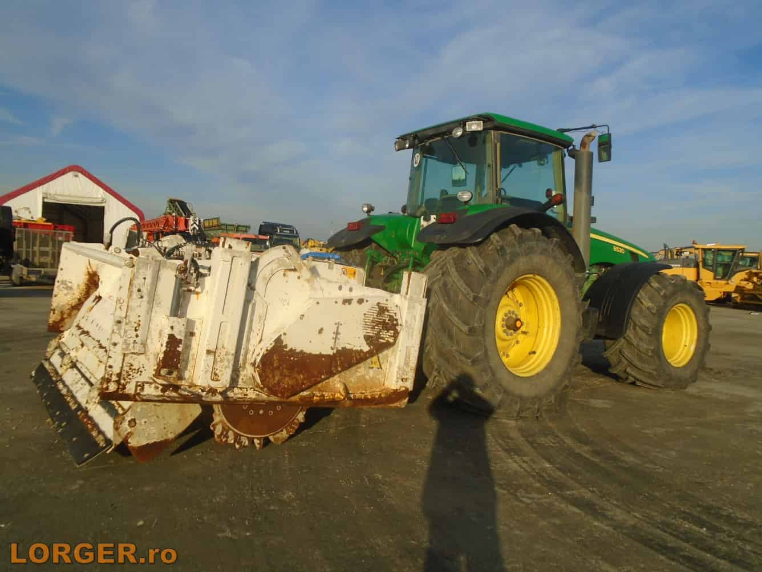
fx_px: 572
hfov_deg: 67.3
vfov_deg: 53.1
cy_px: 286
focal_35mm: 26
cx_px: 381
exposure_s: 1/250
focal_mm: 4.6
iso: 100
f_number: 8
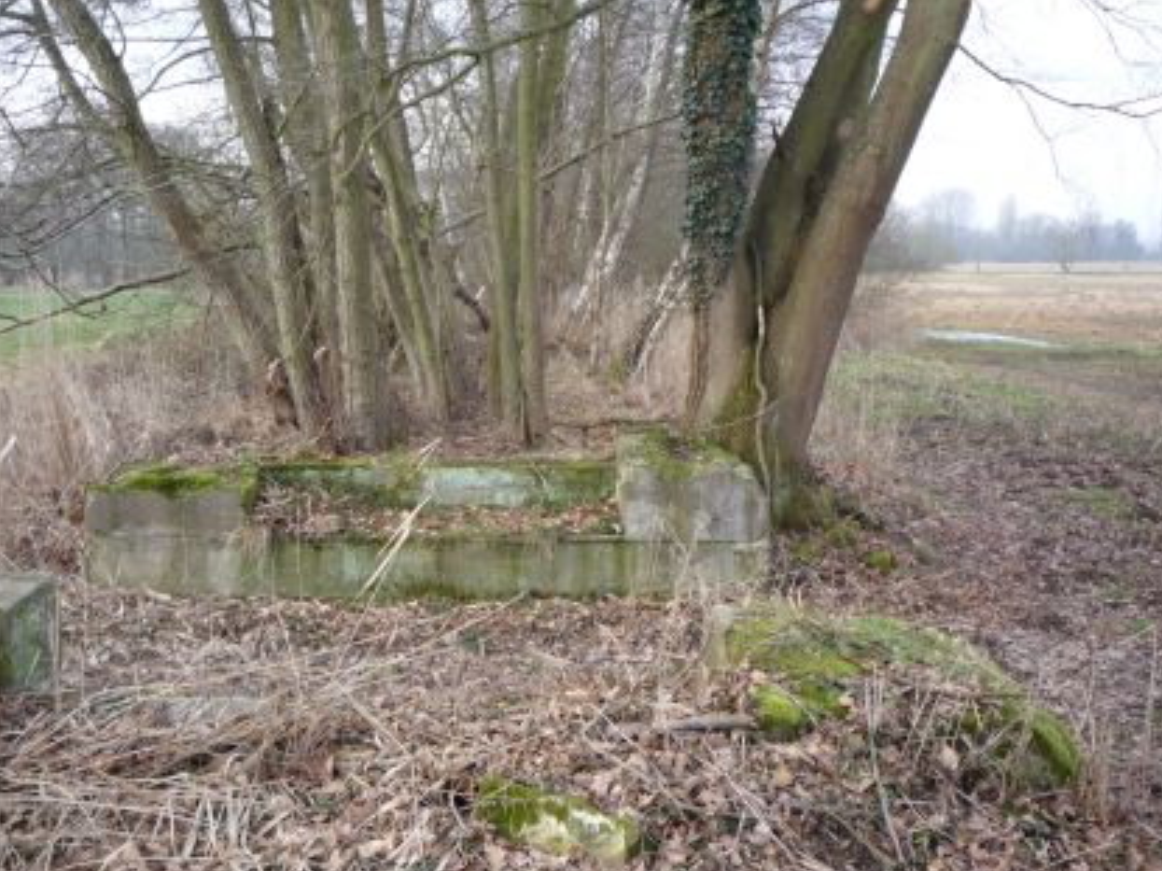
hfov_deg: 50.0
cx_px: 510
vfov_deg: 38.6
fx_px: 1242
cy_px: 451
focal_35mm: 37
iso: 100
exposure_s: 1/100
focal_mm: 5.2
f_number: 3.5
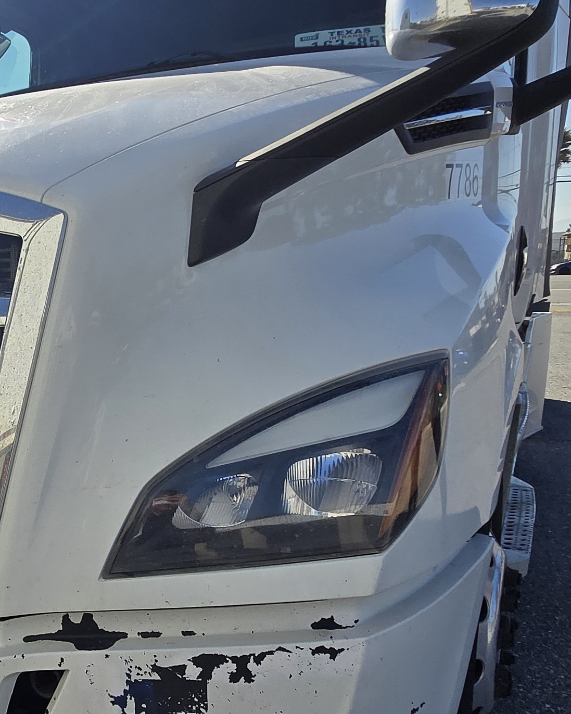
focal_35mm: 37
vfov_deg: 48.9
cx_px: 24
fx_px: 782
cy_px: 418
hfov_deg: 36.7
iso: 25
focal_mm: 1.7
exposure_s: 1/1484
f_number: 2.2
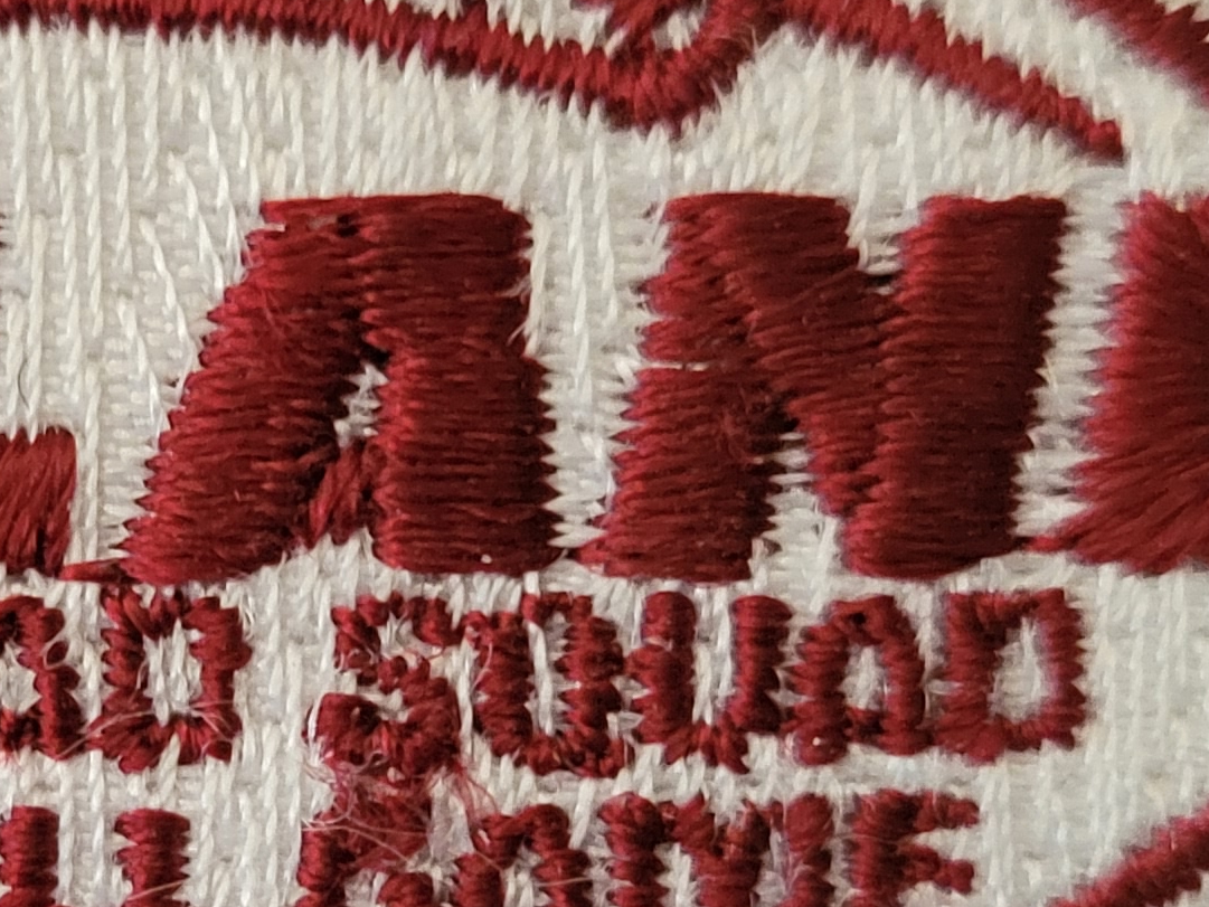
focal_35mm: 97
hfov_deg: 19.9
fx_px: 3388
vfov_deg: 15.2
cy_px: 622
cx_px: 181
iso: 800
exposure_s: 1/24
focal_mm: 5.4
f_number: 1.8
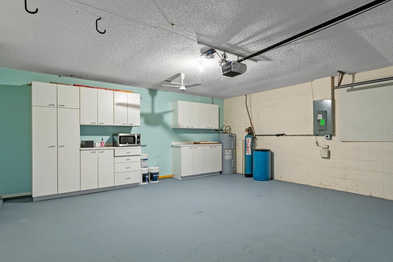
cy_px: 133
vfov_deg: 64.5
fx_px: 207
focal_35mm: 19
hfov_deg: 86.9
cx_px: 196
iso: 320
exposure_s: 15
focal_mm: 12
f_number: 8
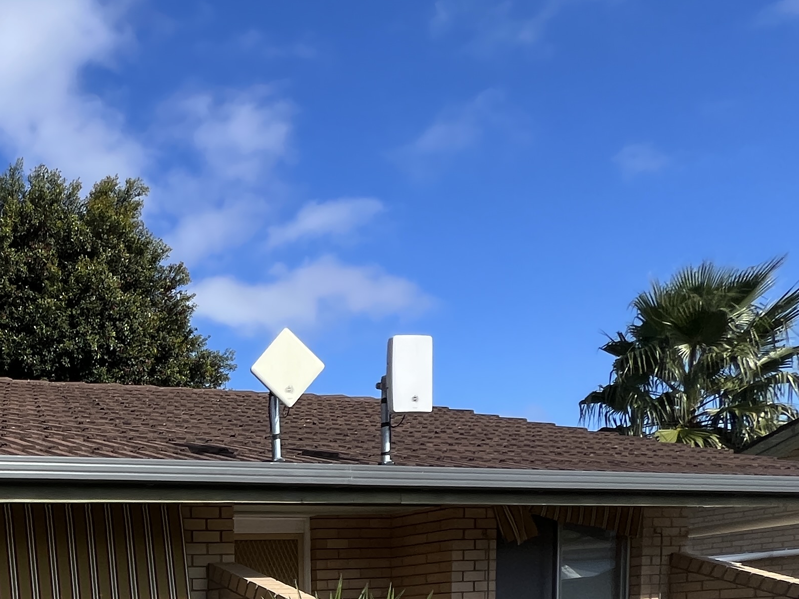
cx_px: -91
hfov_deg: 42.6
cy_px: 719
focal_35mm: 33
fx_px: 762
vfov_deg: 34.4
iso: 32
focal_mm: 1.57
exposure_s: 1/1248
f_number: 1.8
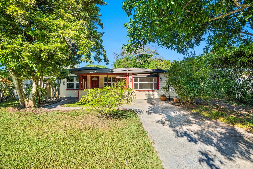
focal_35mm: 16
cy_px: 84
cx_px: 126
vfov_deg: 72.0
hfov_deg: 95.0
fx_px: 116
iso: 100
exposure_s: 1/40
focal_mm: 11
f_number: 8
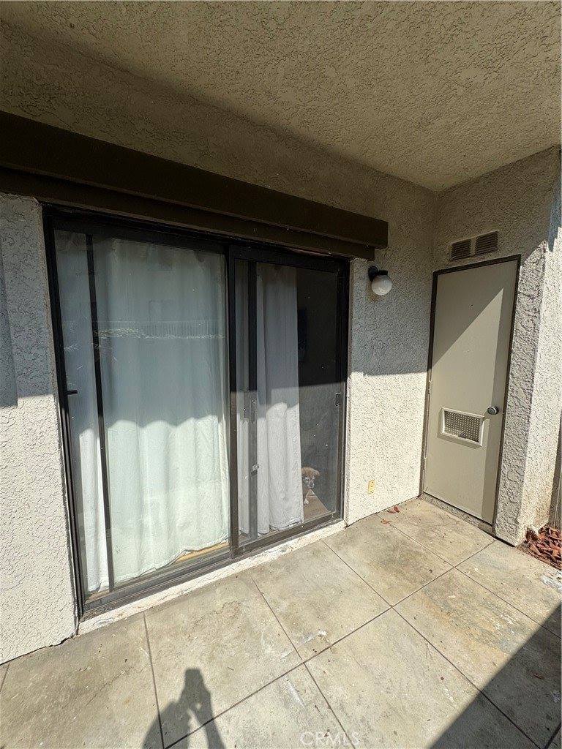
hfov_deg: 85.7
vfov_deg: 102.1
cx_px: 281
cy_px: 374
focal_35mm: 14
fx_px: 303
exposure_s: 1/1976
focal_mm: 2.22
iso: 50
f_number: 2.2
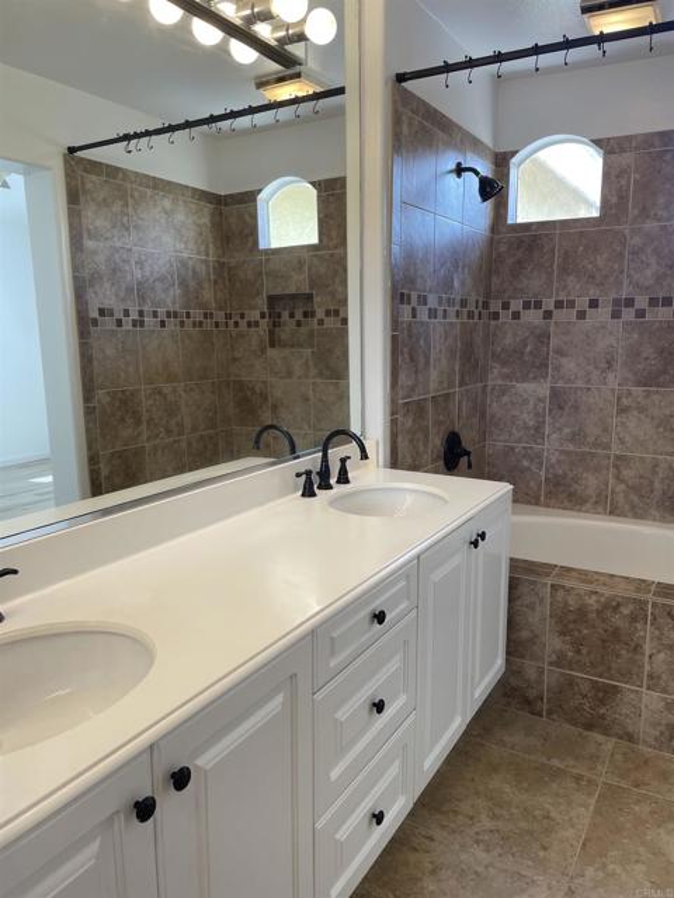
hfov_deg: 53.1
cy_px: 449
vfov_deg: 67.3
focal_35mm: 26
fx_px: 675
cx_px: 337
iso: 50
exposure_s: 1/120
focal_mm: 4.2
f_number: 1.6
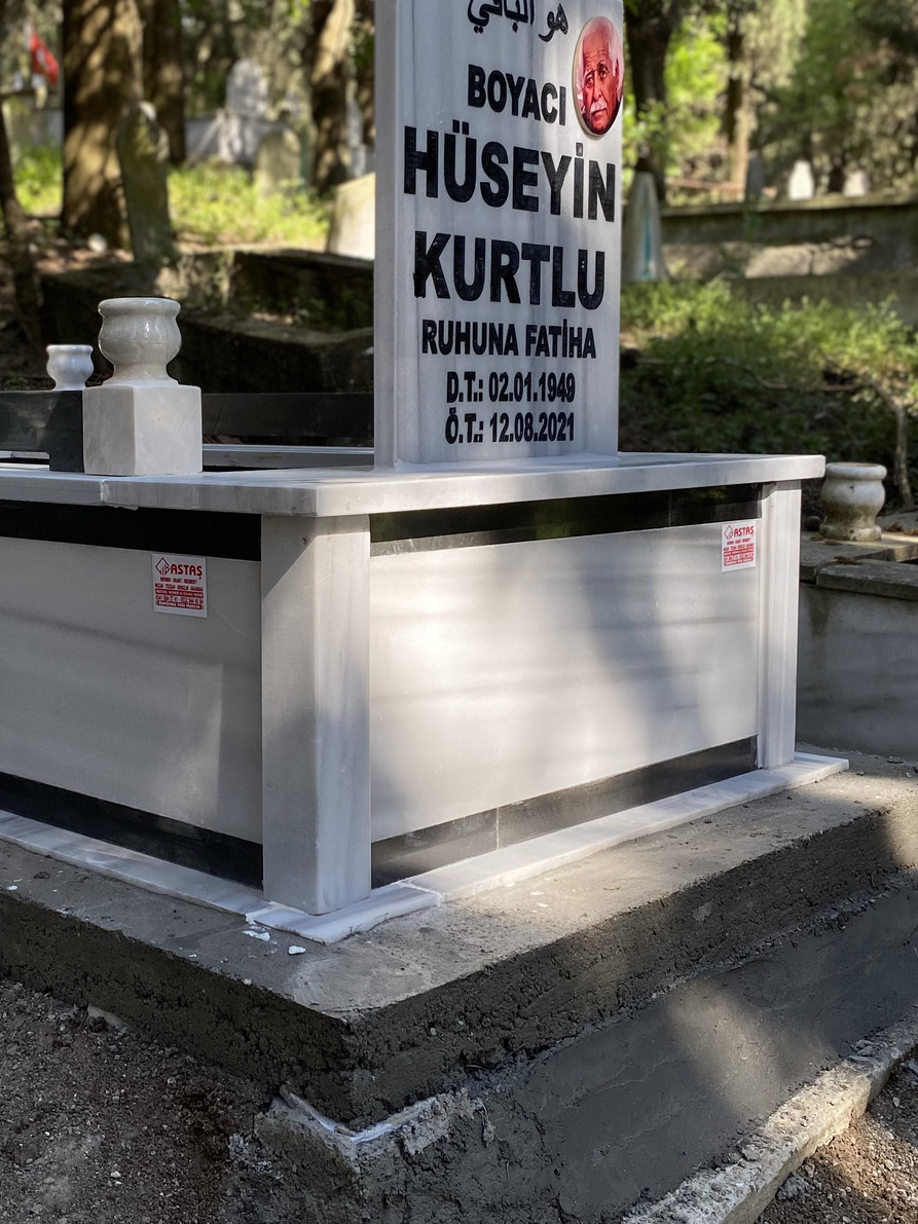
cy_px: 544
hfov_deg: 32.2
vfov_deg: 42.9
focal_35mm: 44
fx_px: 1556
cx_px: 219
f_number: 1.8
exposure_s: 1/519
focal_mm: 4.25
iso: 32
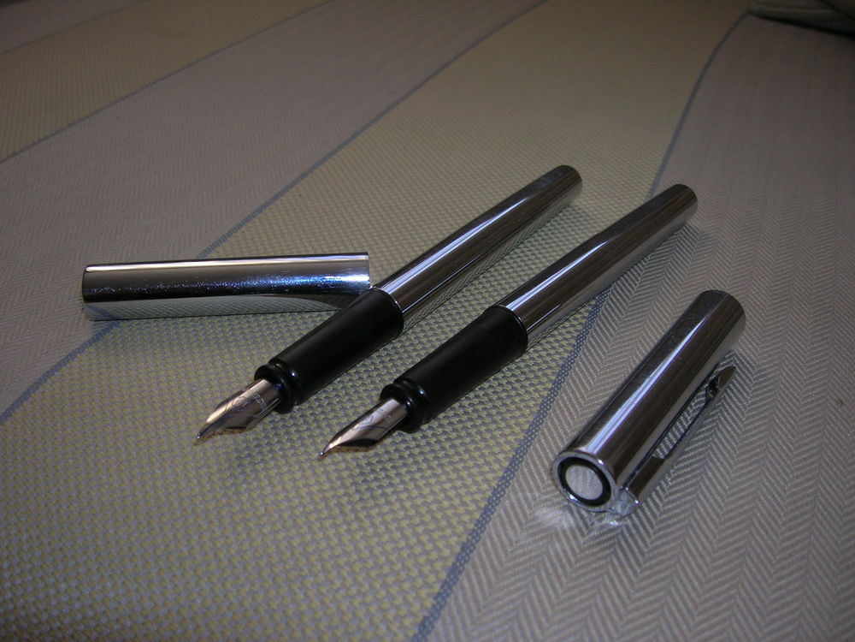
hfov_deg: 54.0
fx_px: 840
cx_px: 428
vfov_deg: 41.8
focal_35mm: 34
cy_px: 321
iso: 50
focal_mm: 5.7
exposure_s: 1/60.1
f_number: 2.9
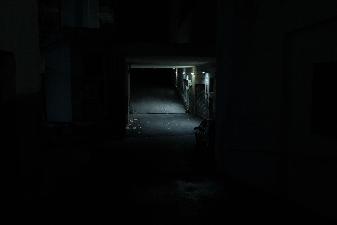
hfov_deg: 54.4
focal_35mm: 35
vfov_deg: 37.9
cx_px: 168
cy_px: 112
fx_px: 328
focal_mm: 23
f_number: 4
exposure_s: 1/60
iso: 1600
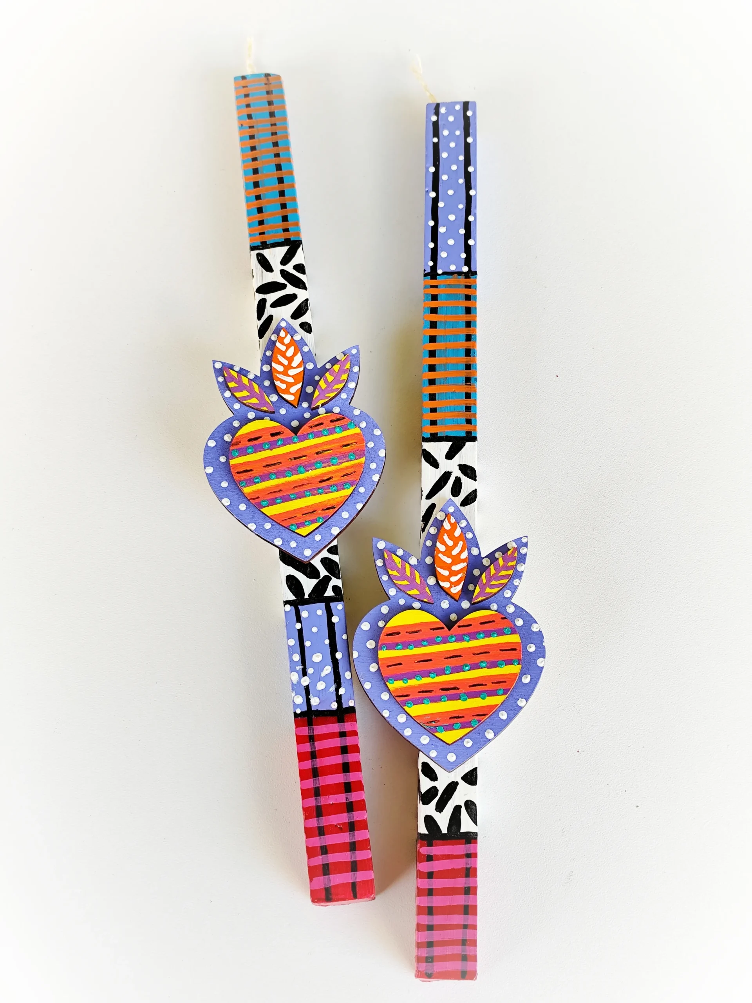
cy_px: 502
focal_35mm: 46
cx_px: 376
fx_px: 1332
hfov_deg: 31.5
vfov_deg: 41.2
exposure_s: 1/100
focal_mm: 6.19
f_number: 1.65
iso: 125
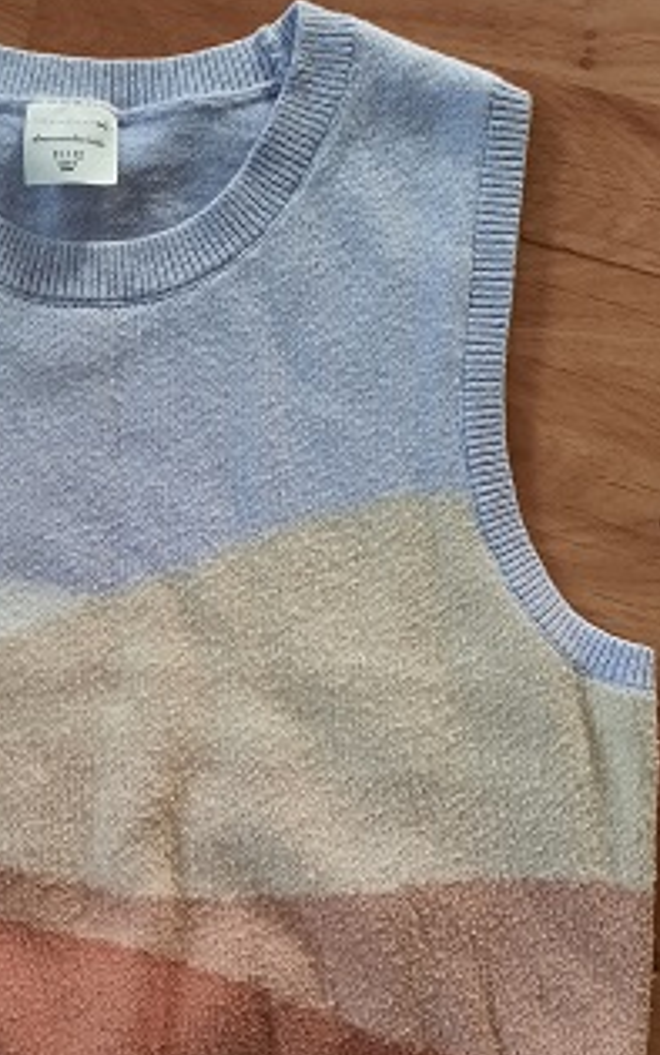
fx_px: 1208
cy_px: 683
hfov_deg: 29.6
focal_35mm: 42
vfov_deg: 46.6
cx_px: 95
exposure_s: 1/50
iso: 320
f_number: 2
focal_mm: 4.6
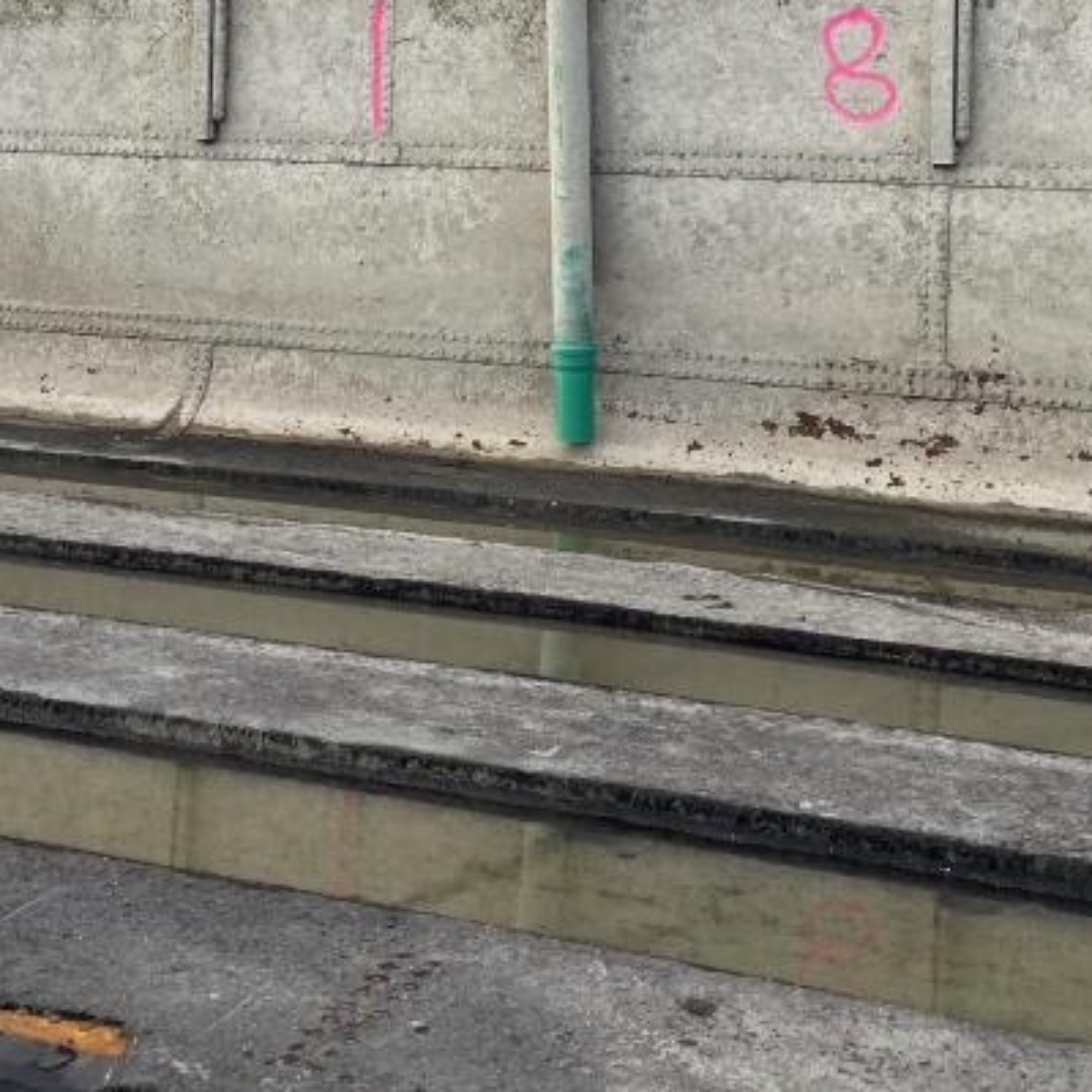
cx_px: 546
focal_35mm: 53
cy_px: 105
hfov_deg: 32.2
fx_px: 1892
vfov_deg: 30.7
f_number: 1.6
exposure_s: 1/483
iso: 32
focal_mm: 4.2
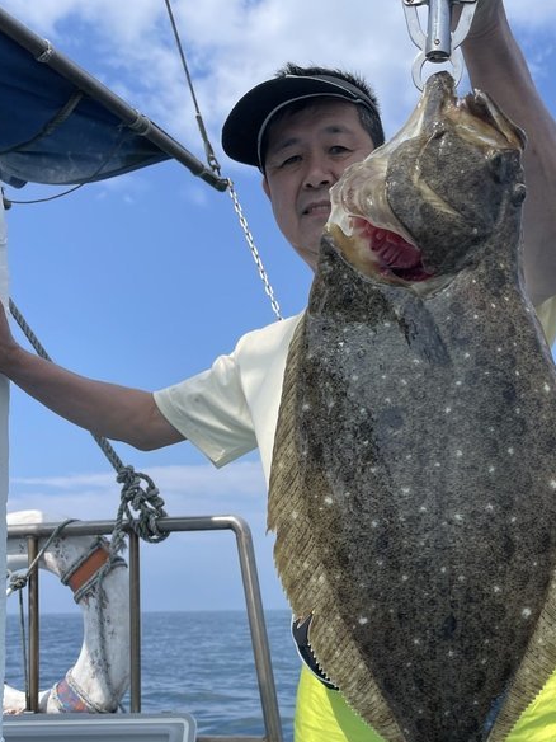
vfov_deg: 47.4
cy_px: 541
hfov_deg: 37.3
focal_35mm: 38
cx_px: 373
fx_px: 814
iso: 32
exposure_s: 1/2817
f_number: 1.6
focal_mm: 4.2
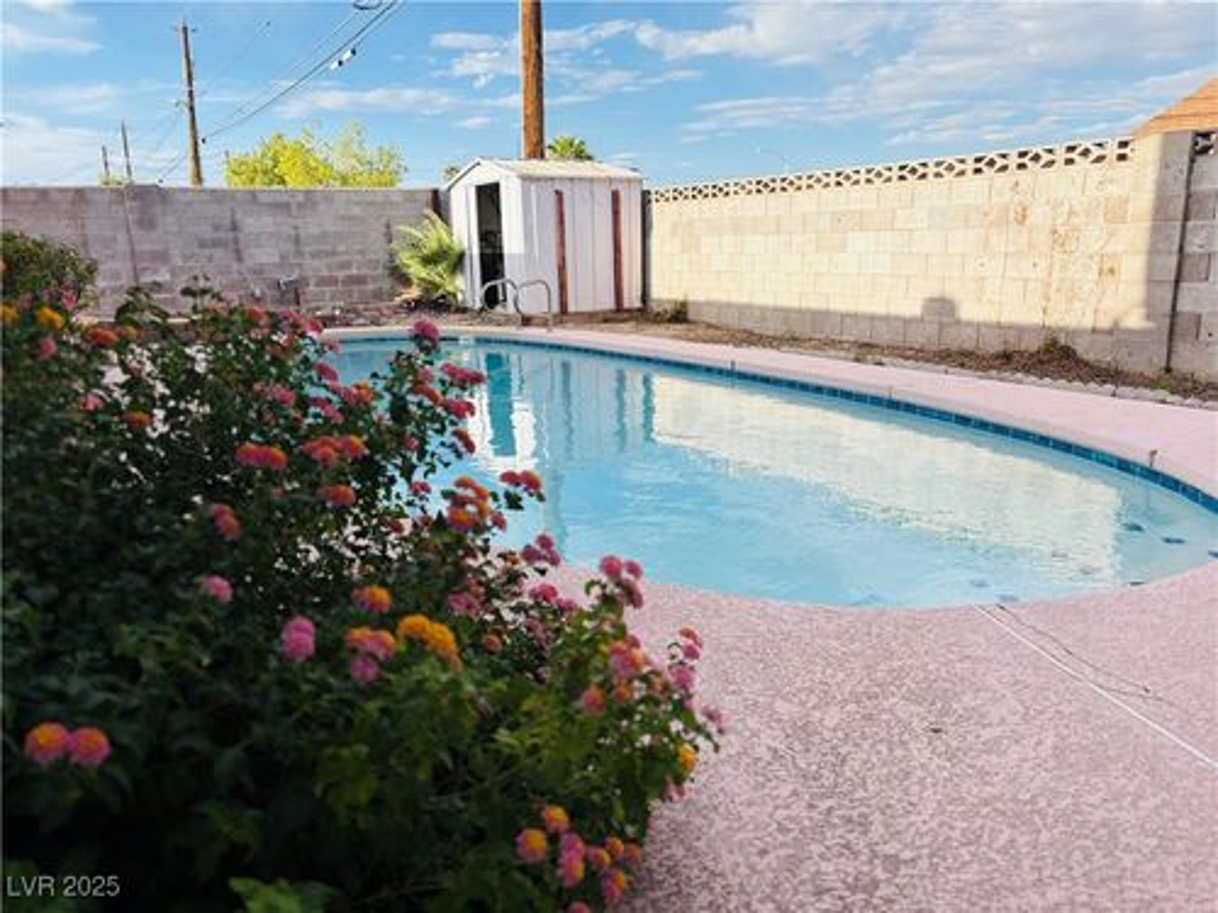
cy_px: 456
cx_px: 609
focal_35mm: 26
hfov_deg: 67.3
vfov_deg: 53.1
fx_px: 915
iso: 50
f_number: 1.6
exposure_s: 1/2141
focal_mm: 5.96
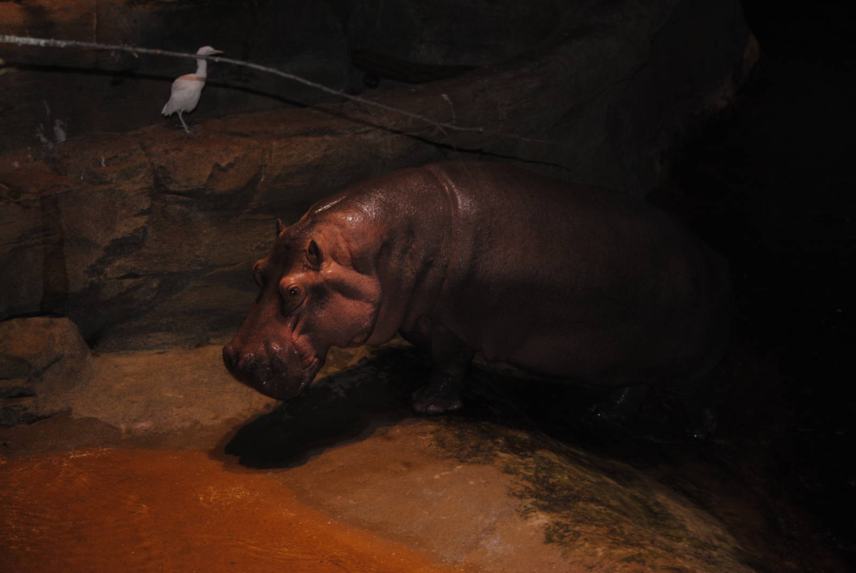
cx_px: 428
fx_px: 2428
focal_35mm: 102
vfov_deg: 13.5
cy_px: 286
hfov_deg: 20.0
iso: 200
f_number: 4.5
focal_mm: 68
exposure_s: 1/60
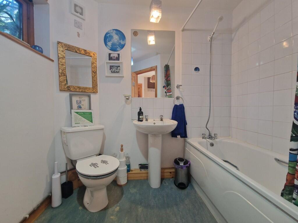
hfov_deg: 106.2
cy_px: 112
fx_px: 112
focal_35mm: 13
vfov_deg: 89.9
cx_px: 149
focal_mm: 2.2
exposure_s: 1/50
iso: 320
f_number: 2.2
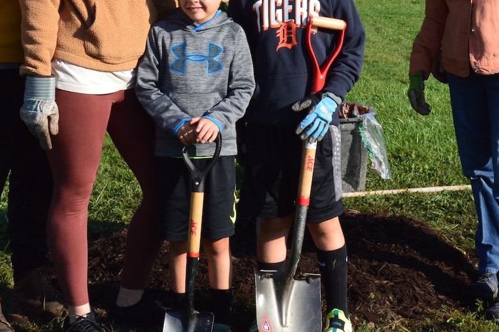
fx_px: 1523
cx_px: 293
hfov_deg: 18.6
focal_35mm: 110
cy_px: 34
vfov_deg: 12.3
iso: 400
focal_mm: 30
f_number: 11
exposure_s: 1/400
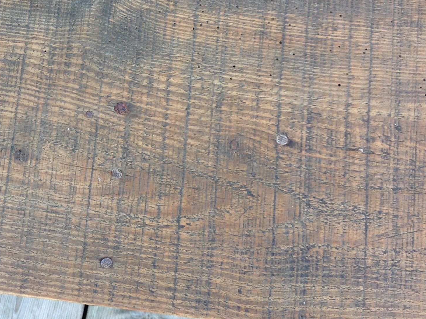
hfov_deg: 30.5
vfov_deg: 23.4
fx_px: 762
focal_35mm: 62
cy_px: 90
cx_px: 90
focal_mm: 4.28
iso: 80
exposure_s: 1/120
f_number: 2.4
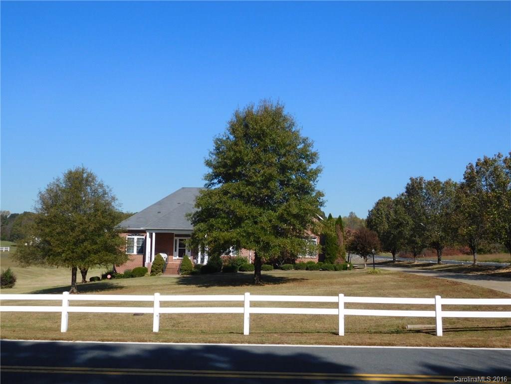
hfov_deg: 52.6
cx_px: 256
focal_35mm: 35
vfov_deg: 40.7
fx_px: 517
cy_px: 192
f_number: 3.8
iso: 125
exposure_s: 1/1250
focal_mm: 6.2
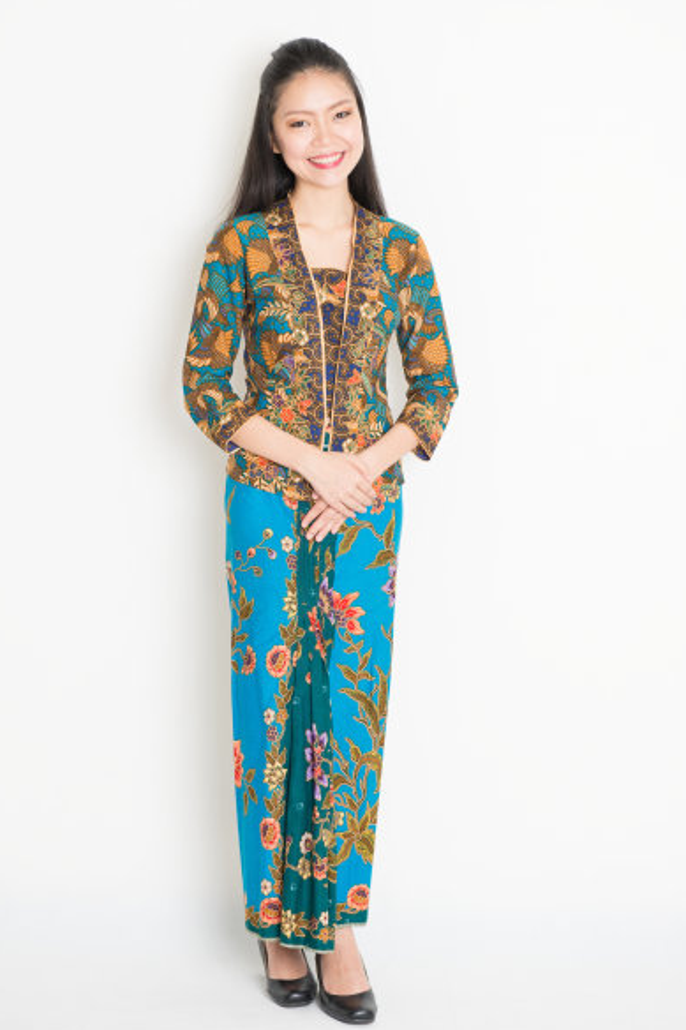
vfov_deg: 31.0
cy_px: 520
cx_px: 351
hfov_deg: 20.9
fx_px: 1859
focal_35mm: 65
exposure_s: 1/160
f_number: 5
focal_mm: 62
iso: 250
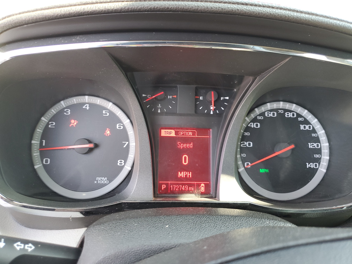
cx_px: 176
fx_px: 264
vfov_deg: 53.1
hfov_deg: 67.3
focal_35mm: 26
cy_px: 132
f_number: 1.5
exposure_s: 1/60.2
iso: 67
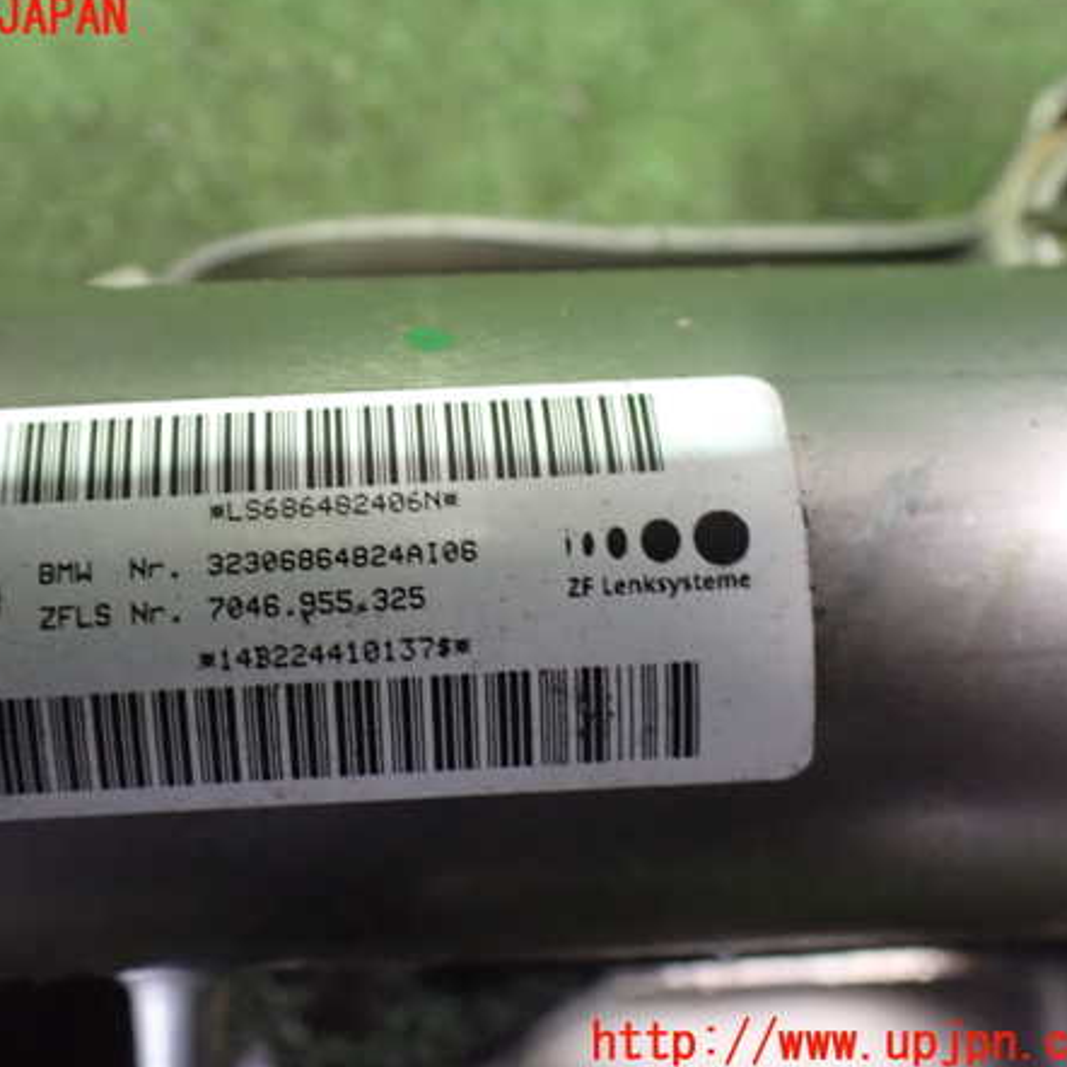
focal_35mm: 36
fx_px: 1255
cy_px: 531
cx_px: 413
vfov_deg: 46.0
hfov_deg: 45.7
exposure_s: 1/30
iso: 1250
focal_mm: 5.4
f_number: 2.3
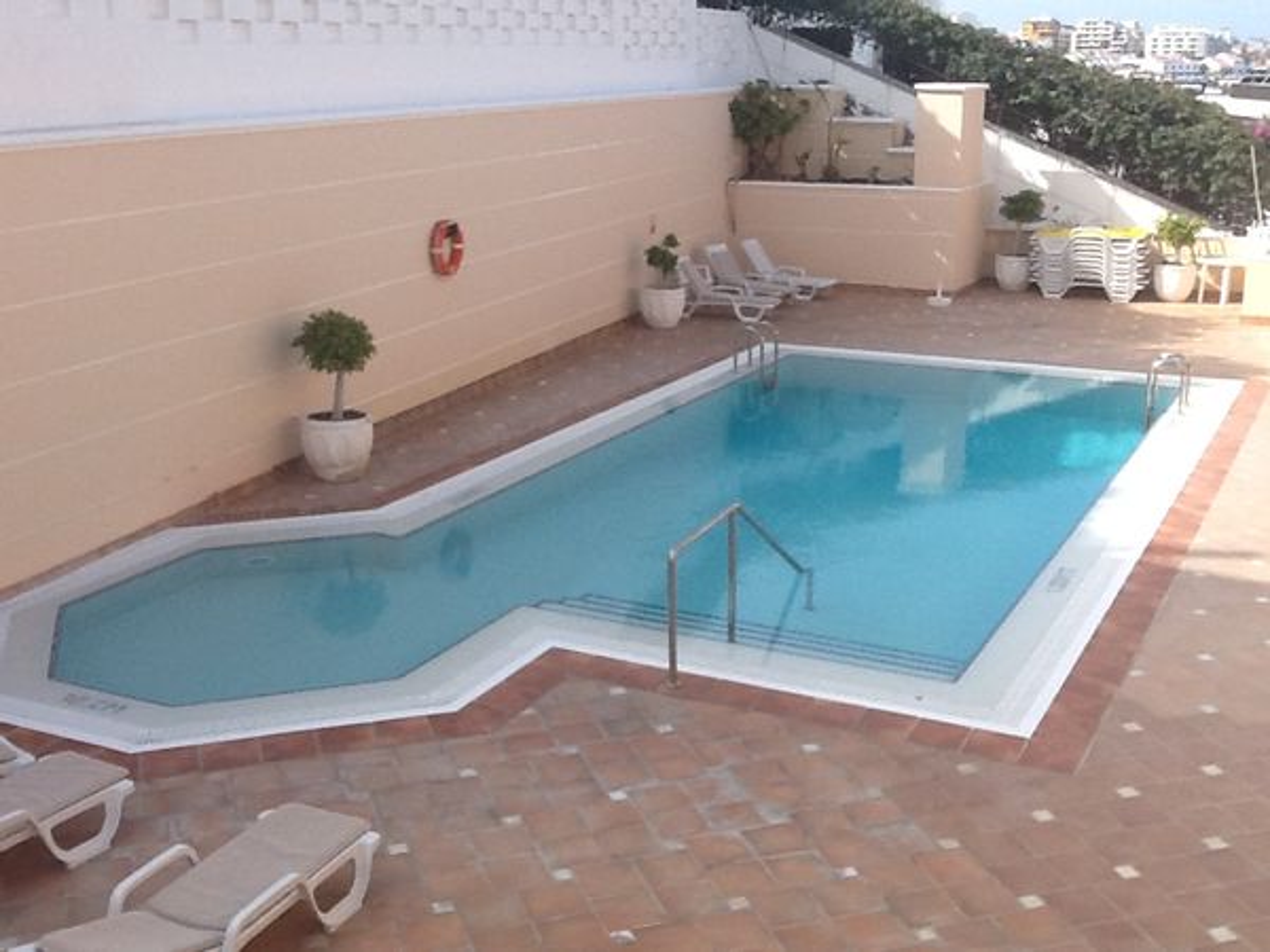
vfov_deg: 32.9
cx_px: 635
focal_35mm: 44
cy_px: 476
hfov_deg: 42.9
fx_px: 1614
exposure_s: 1/990
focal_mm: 2.03
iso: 40
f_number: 2.4
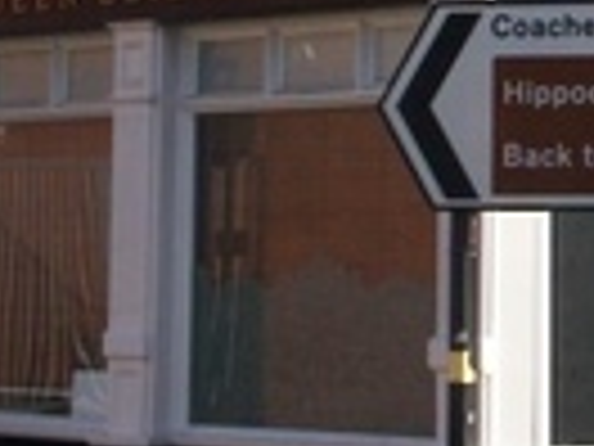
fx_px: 2986
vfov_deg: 8.4
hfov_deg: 11.2
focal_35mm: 174
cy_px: -189
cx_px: 616
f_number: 4.5
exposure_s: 1/346
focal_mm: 5.9
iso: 100
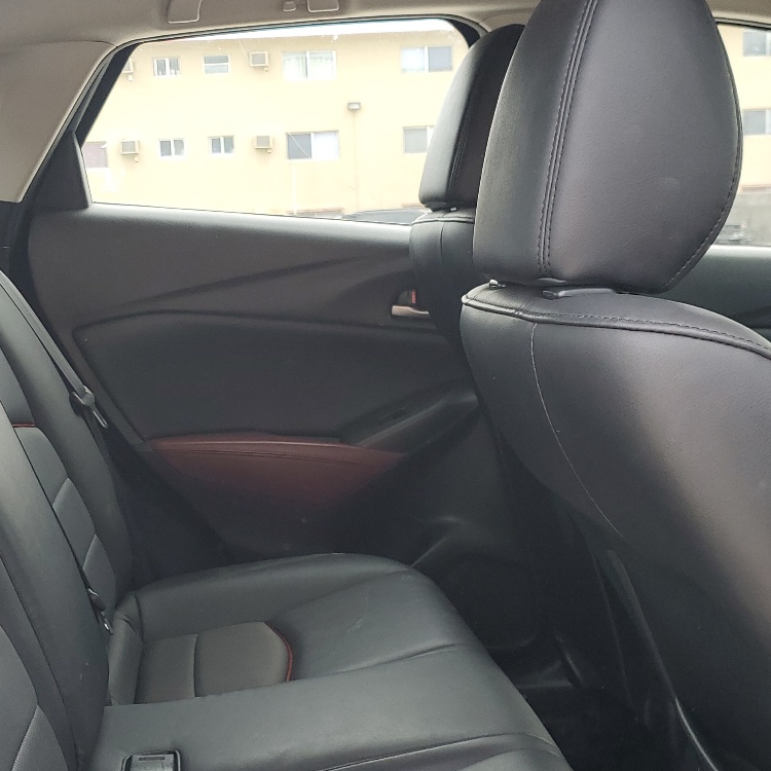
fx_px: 1235
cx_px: 286
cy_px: 491
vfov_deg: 34.5
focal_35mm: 49
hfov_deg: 34.5
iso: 50
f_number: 1.5
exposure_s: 1/213
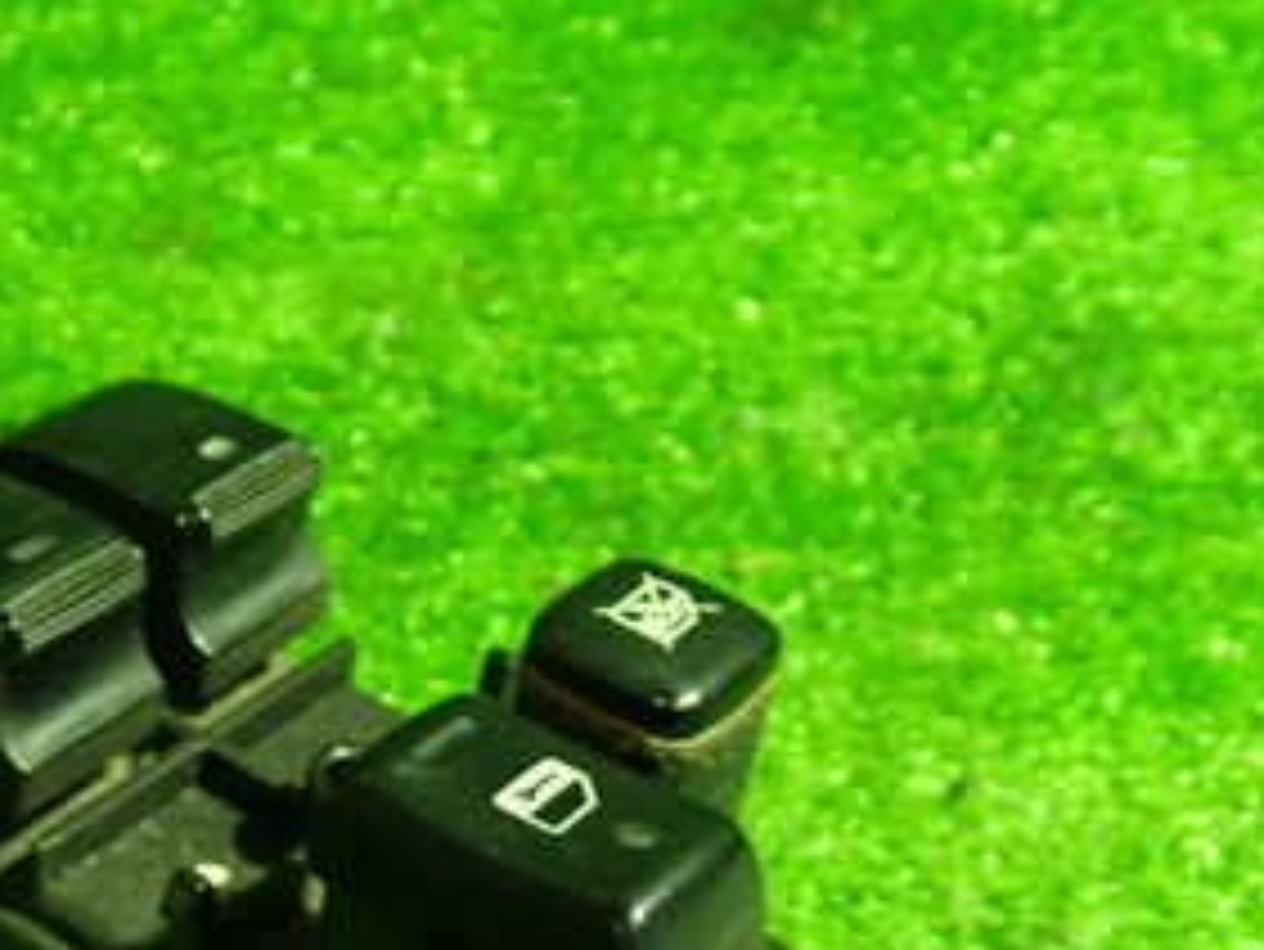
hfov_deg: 29.6
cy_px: 828
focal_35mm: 64
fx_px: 2338
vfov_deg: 22.5
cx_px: 265
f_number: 2.3
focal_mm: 5.4
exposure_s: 1/30
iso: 640
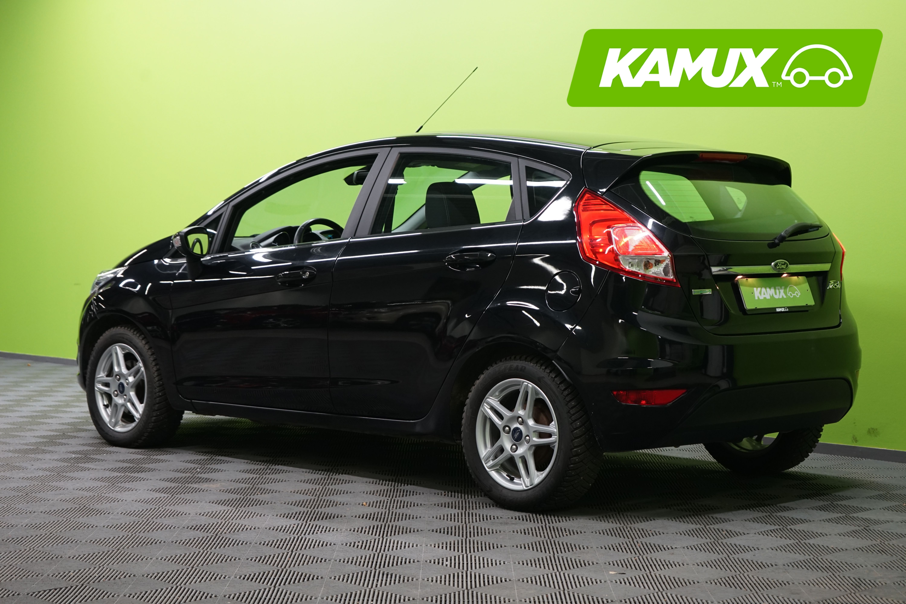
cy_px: 302
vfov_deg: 19.5
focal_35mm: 70
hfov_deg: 28.8
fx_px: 1762
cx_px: 453
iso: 1000
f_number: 5.6
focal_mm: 70
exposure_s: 1/50
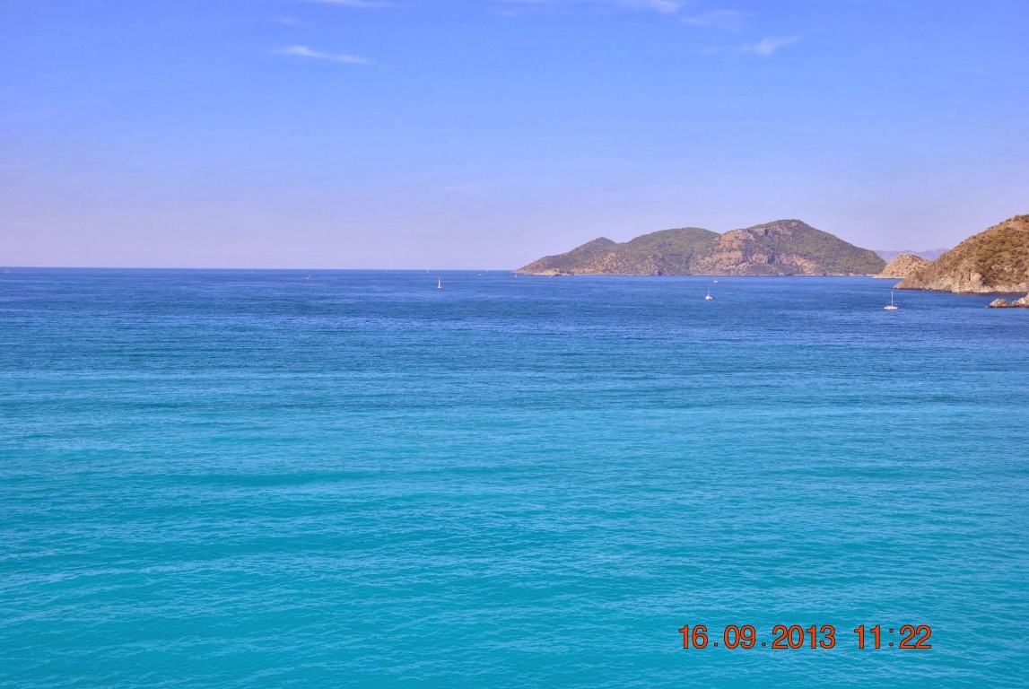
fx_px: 1245
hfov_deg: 44.9
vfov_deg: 30.9
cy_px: 344
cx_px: 514
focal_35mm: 44
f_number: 8
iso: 100
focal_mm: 29
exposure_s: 1/250
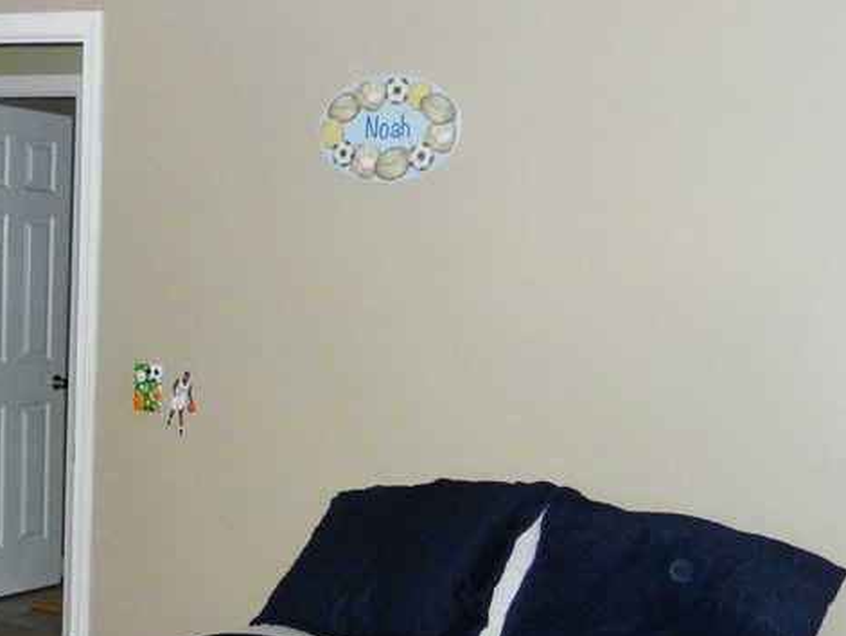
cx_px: 248
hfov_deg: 30.4
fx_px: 1541
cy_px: 573
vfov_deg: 22.7
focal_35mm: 63
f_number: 3.6
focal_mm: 5.1
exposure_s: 1/30
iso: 560
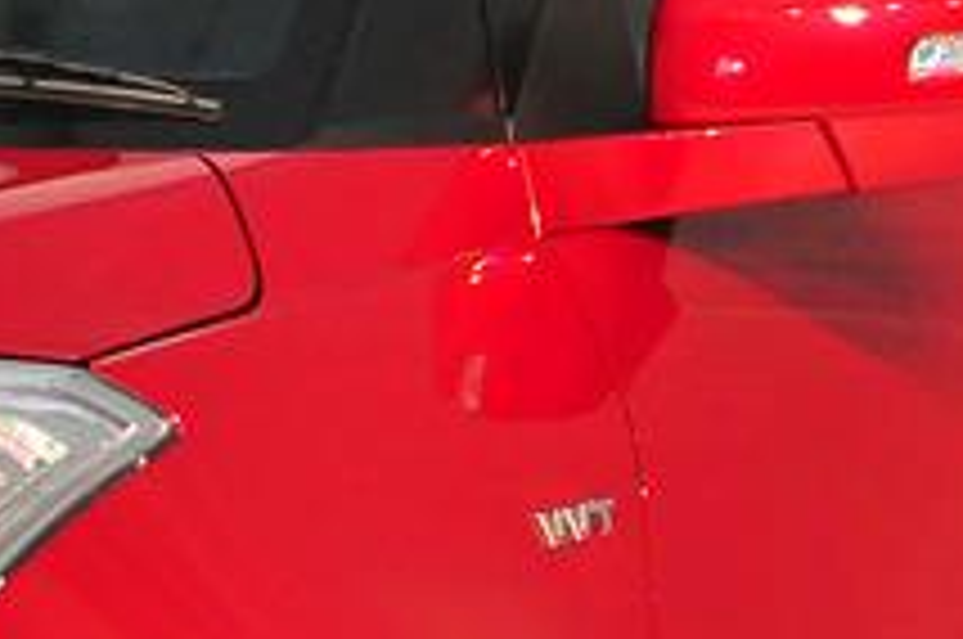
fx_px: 9108
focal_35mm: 341
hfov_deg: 6.0
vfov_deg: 4.0
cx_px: -477
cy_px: 752
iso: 1600
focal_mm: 42
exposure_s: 1/80
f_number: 7.1
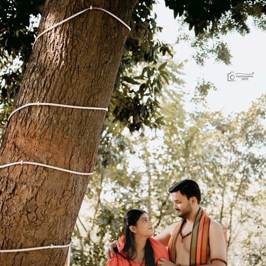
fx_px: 391
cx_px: 134
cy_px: 164
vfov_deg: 37.4
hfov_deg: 37.6
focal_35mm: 45
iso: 200
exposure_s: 1/200
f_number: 1.8
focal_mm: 35
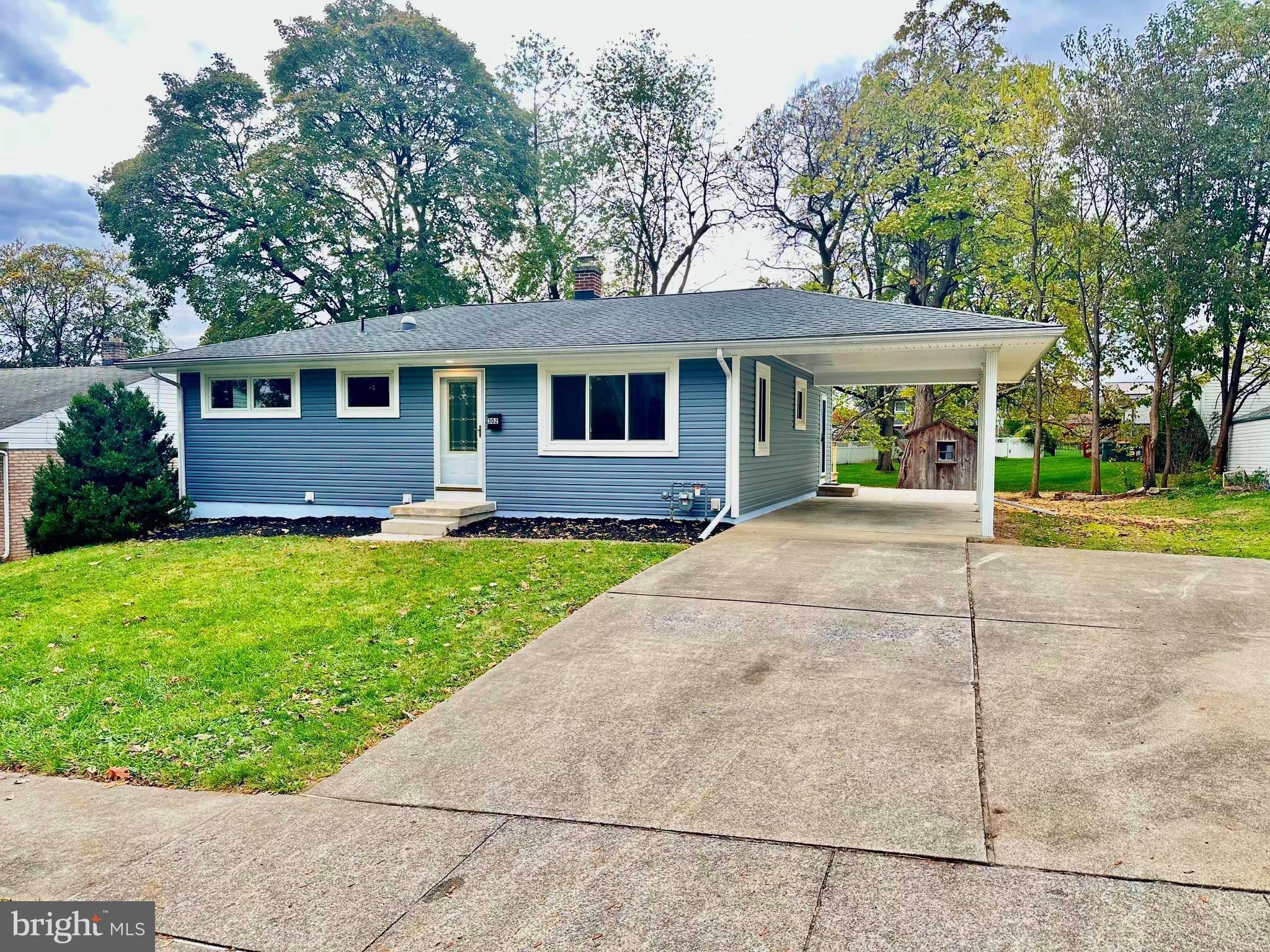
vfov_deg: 56.8
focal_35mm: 24
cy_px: 476
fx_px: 881
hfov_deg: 71.6
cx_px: 635
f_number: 1.78
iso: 80
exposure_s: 1/377
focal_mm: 6.86
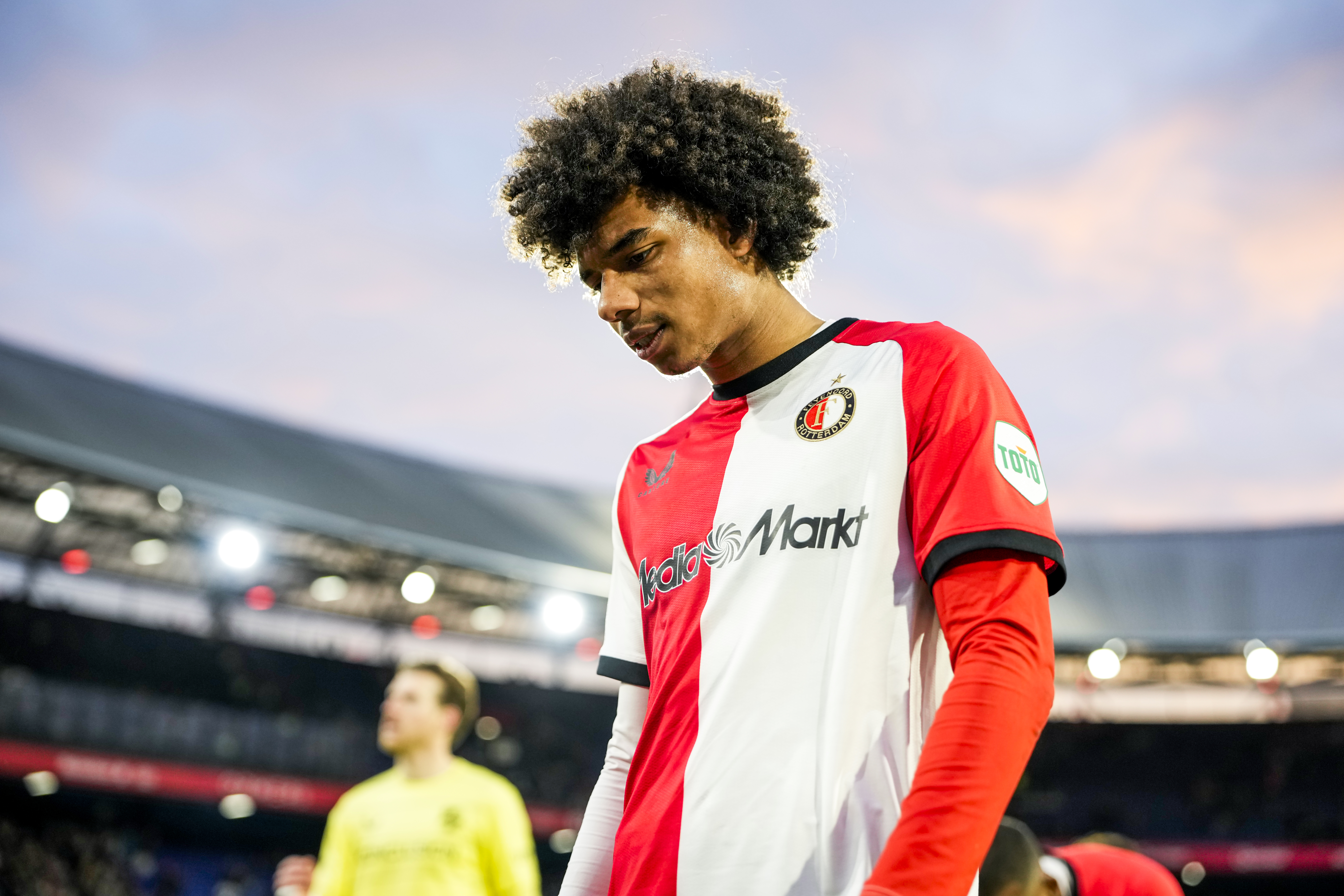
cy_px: 448
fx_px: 1867
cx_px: 672
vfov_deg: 27.0
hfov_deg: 39.6
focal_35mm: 50
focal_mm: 50
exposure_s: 1/1600
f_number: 2
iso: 1250
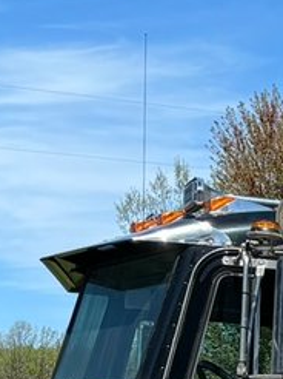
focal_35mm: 160
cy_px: 435
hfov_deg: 8.6
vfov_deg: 12.1
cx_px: 611
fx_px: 1747
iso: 50
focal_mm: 5.96
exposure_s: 1/3413
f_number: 1.6
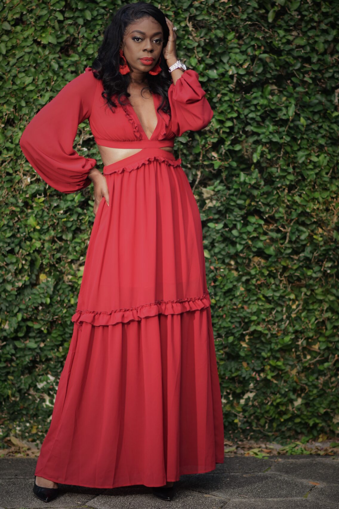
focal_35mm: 128
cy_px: 254
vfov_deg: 16.1
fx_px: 1801
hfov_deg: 10.8
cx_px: 170
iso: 100
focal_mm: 85
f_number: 1.8
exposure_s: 1/160
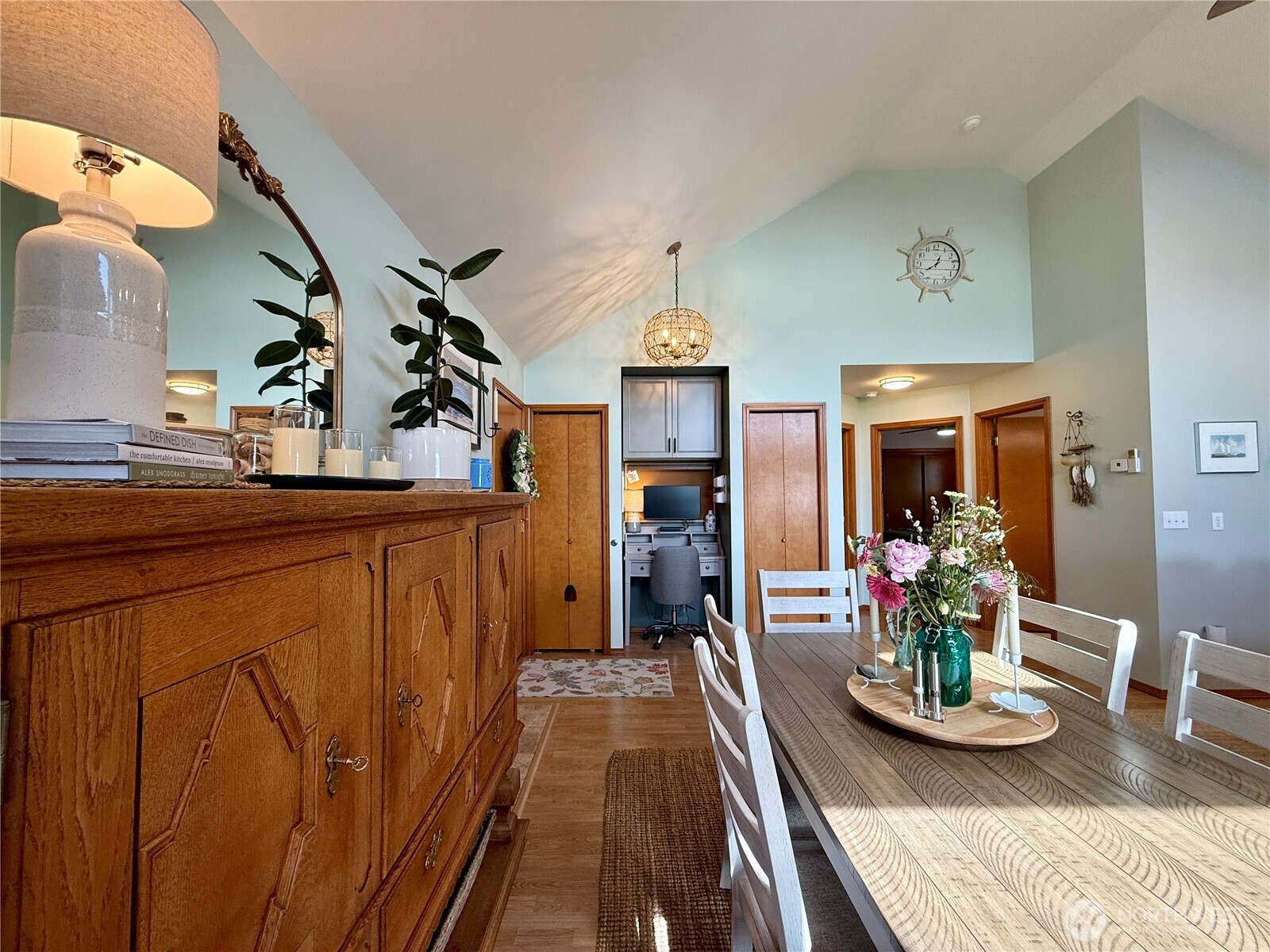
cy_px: 476
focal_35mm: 14
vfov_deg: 85.7
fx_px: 514
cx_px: 635
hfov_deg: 102.1
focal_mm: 2.22
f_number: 2.2
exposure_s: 1/120
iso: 200
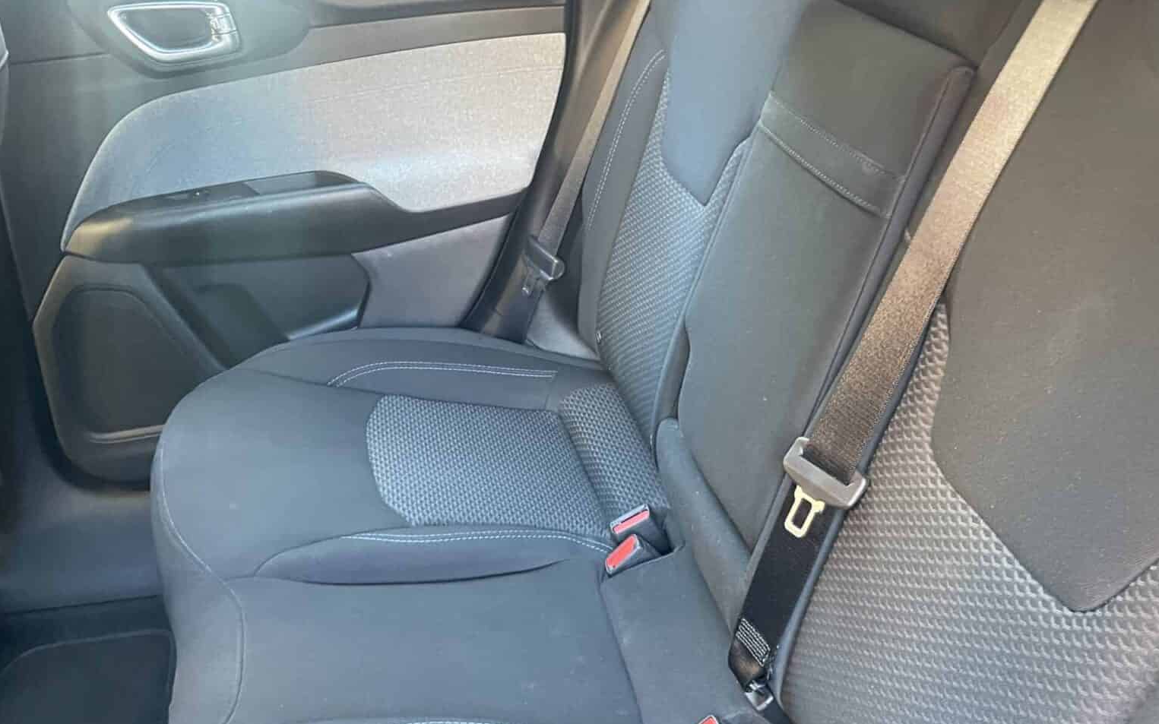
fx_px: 1169
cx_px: 619
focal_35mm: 37
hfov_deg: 52.7
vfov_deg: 33.9
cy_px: 522
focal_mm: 4.2
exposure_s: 1/56
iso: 500
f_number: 1.6
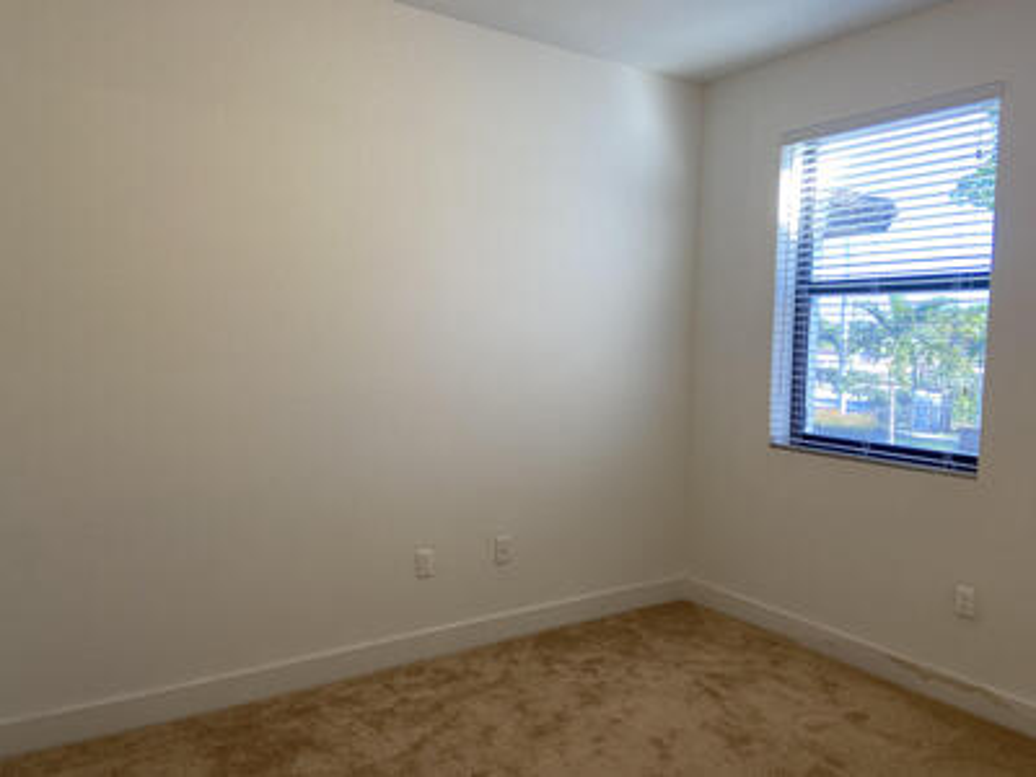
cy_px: 388
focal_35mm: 26
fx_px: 778
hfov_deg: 67.3
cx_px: 518
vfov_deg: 53.1
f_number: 1.8
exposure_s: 1/60
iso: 64
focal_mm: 4.25
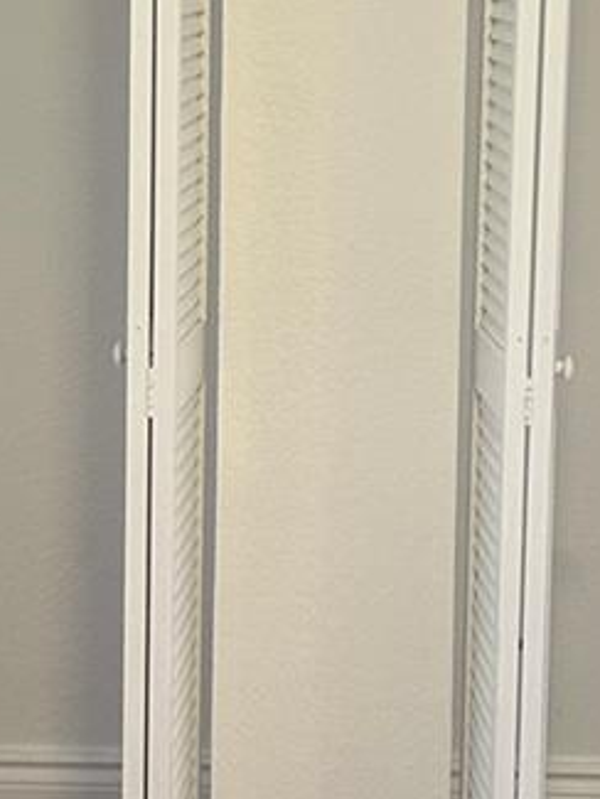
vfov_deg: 20.3
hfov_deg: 15.4
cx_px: 320
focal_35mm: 96
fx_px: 2217
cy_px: 192
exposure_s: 1/60
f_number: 1.5
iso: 200
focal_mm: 5.7
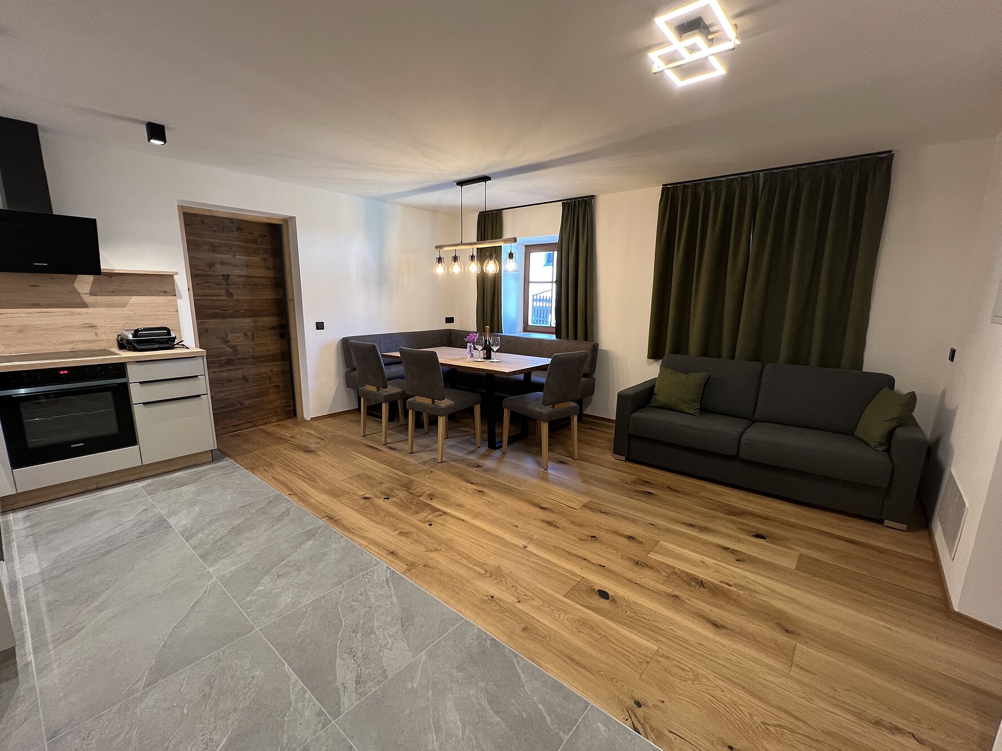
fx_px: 405
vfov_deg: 85.6
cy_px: 386
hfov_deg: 102.1
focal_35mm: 14
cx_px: 509
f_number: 1.8
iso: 200
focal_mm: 1.57
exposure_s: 1/50
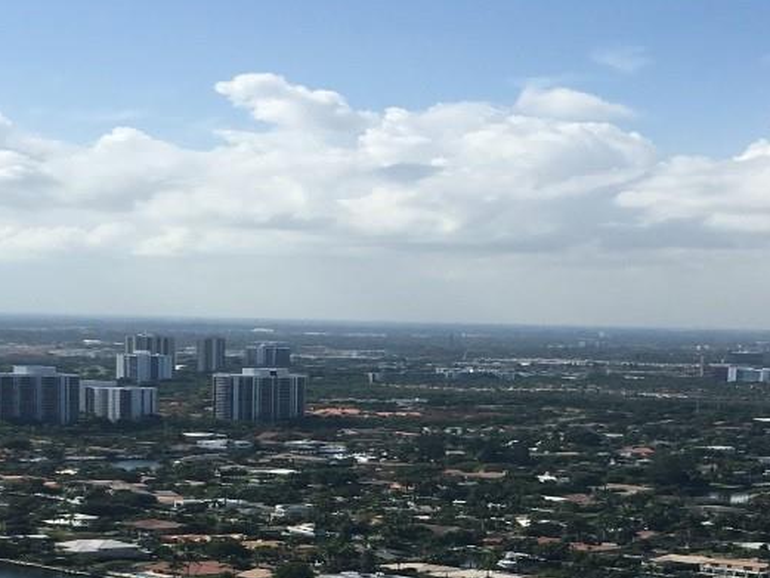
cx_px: 633
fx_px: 1980
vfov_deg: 16.2
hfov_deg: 21.7
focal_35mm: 89
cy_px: 590
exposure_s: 1/2653
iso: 25
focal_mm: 4.15
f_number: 2.2
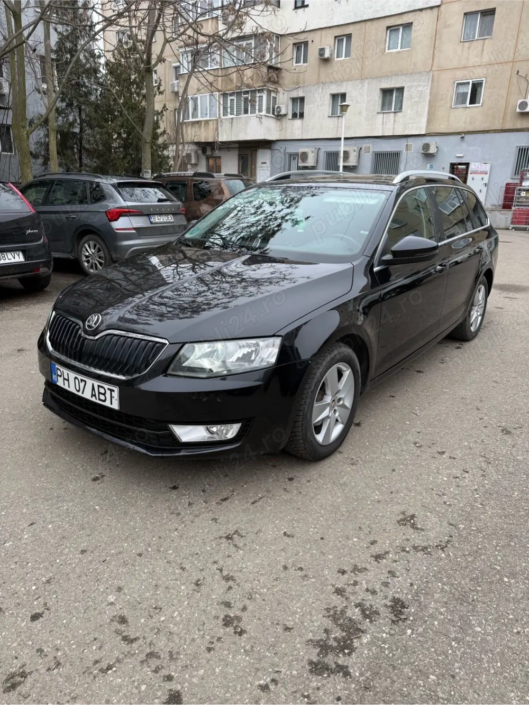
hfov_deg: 56.8
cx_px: 264
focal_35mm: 24
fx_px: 489
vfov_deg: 71.6
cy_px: 352
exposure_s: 1/273
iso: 64
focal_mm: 6.76
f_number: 1.78
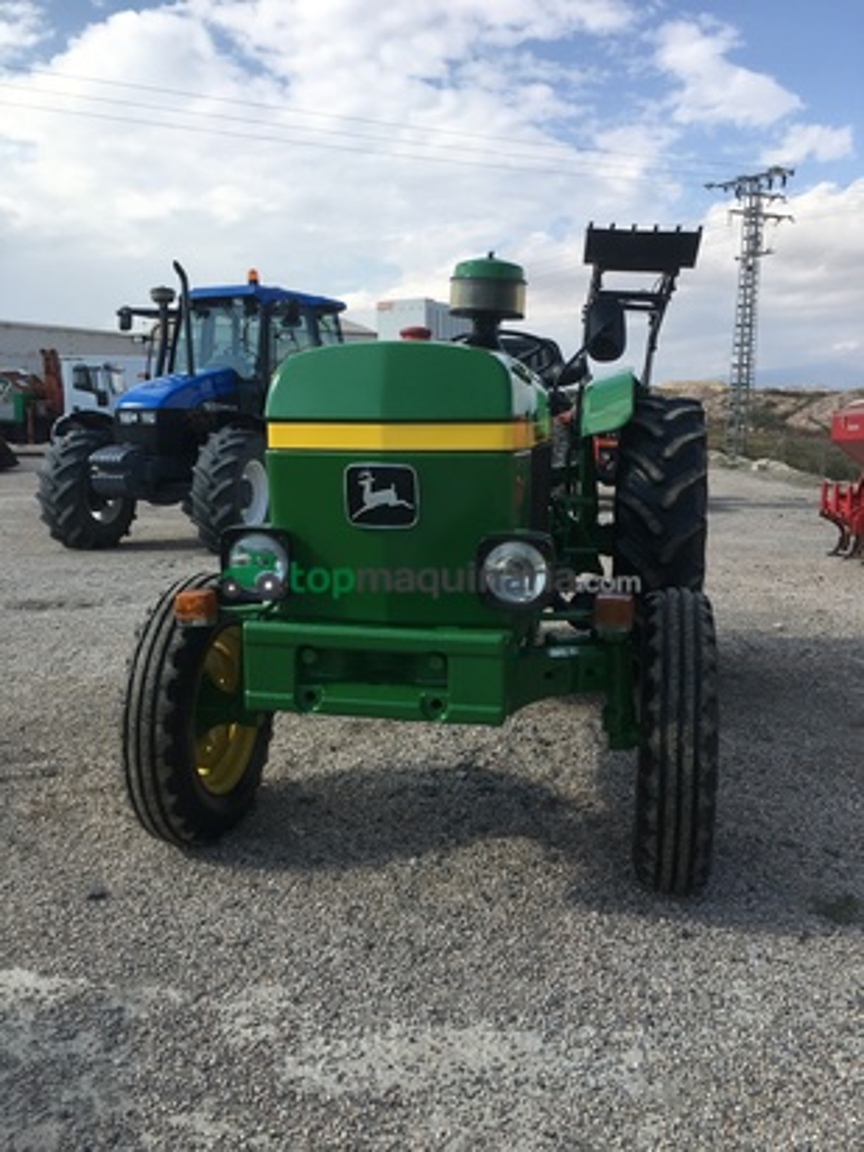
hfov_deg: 48.2
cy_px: 576
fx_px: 965
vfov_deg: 61.7
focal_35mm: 29
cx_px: 432
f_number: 2.2
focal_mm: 4.15
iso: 25
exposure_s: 1/1637
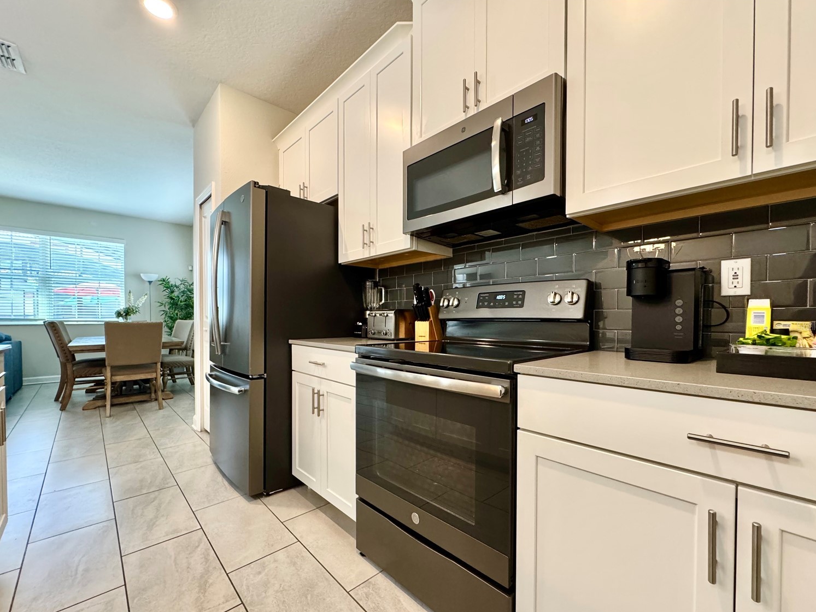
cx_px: 411
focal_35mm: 15
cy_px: 326
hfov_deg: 98.2
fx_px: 354
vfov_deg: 81.7
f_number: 2.2
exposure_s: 1/60
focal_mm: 2.22
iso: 320
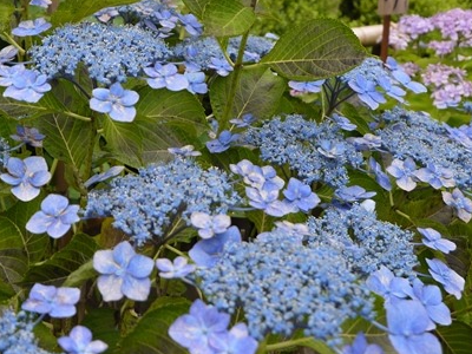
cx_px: 163
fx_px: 654
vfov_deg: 30.1
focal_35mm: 48
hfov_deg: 39.3
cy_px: 122
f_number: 5
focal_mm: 16
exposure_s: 1/200
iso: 160
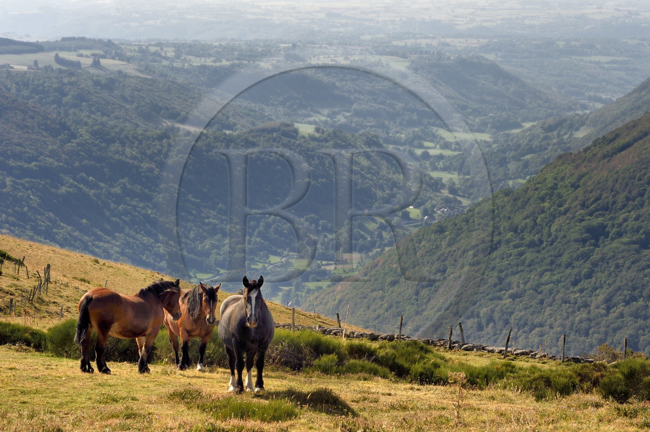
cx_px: 325
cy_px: 216
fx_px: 3067
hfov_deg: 12.1
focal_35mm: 170
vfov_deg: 8.1
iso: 200
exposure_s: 1/160
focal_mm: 170
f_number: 16
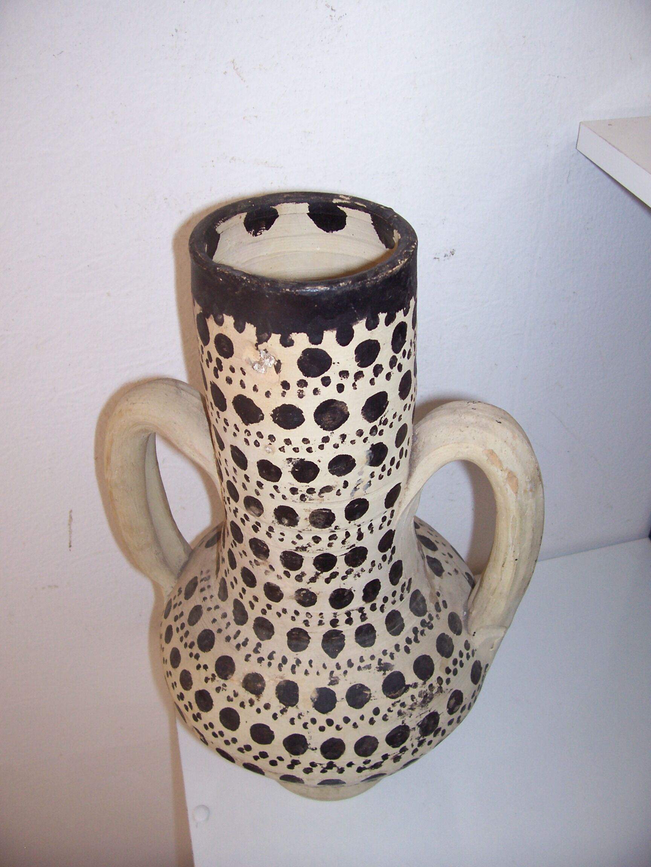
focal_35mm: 34
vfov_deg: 54.0
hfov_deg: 41.8
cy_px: 434
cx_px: 326
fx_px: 853
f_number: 2.7
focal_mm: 5.6
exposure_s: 1/64
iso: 80
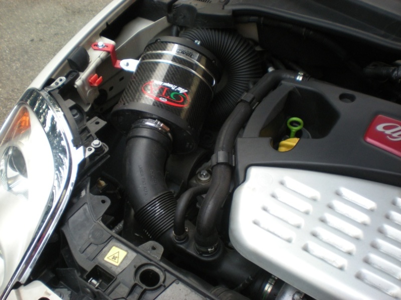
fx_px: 440
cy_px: 150
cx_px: 200
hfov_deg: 49.0
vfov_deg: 37.7
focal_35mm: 38
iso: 200
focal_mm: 6.3
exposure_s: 1/40.2
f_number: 3.1
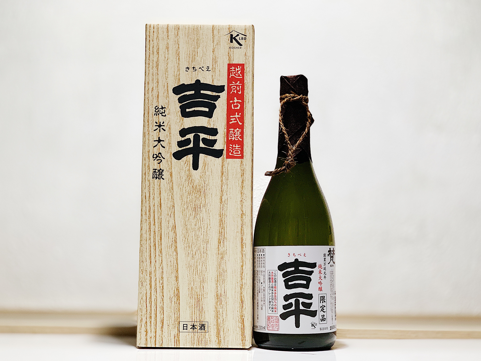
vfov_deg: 28.0
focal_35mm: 52
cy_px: 180
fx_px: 723
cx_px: 240
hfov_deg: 36.8
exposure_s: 1/50
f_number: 2.4
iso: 125
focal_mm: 6
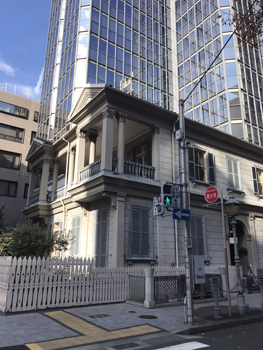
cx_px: 132
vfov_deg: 63.4
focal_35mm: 28
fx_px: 284
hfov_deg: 49.7
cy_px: 175
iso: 20
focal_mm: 3.99
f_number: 1.8
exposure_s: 1/1114
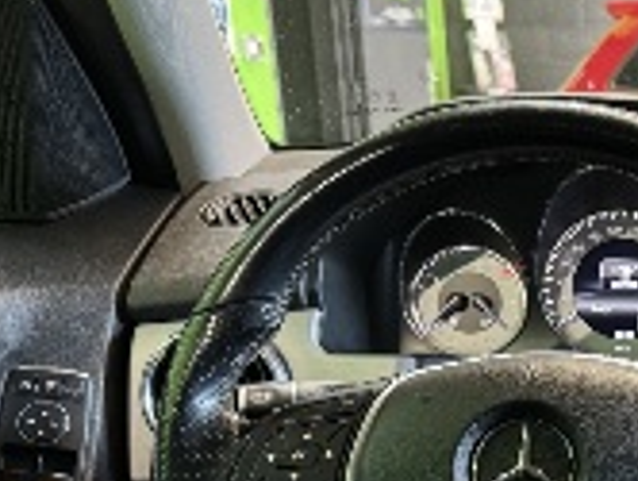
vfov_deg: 23.9
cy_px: 423
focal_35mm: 60
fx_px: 1107
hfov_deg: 27.8
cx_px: 784
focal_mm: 6.76
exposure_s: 1/33
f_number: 1.78
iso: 640
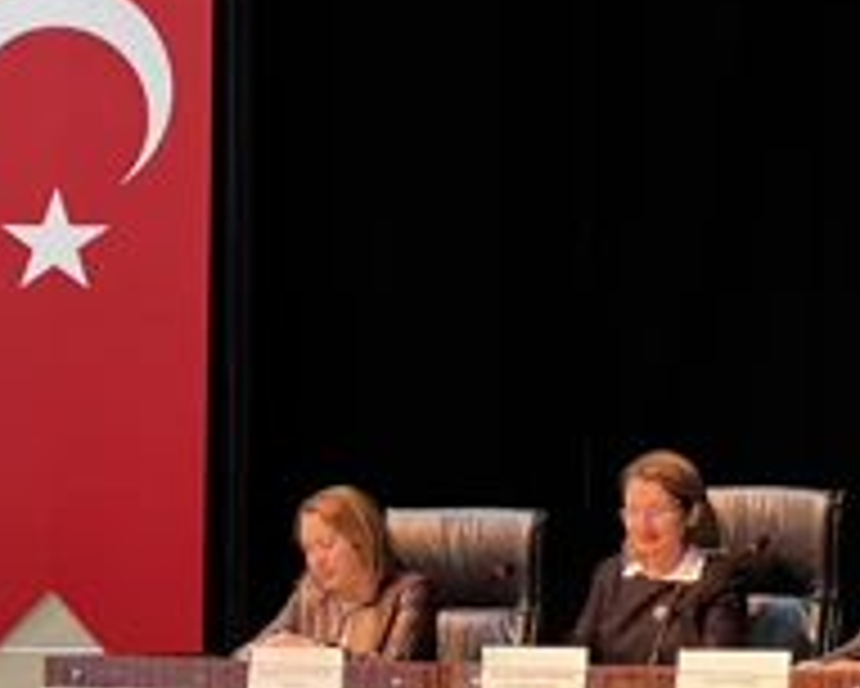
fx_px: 4406
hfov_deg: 11.1
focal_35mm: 173
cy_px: 603
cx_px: 806
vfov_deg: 8.9
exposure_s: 1/20
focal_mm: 9
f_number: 2.8
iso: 1600
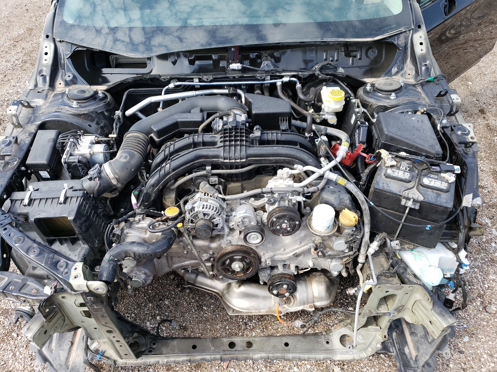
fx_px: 373
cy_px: 186
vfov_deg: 53.1
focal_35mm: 26
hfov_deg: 67.3
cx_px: 248
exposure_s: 1/833
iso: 50
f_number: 1.5
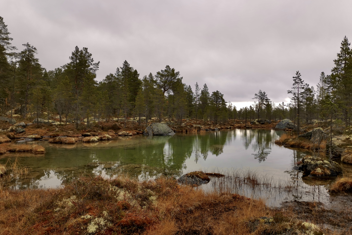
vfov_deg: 45.0
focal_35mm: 29
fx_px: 284
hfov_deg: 63.7
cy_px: 121
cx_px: 177
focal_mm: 5.58
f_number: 1.8
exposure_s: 1/152
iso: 50
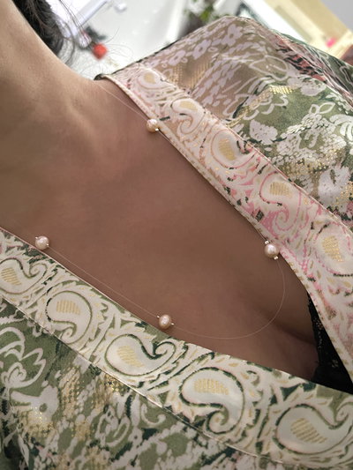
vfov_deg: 69.4
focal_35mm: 25
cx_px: 176
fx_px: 340
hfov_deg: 54.9
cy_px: 235
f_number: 1.6
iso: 640
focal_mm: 5.1
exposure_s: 1/30
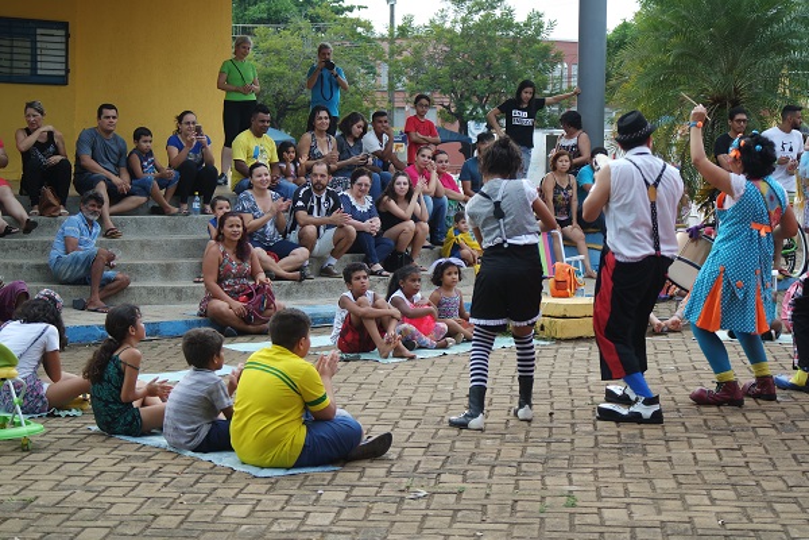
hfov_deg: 26.3
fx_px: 1730
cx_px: 404
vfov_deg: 17.7
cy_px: 270
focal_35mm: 77
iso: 100
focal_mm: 50
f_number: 4
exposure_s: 1/60
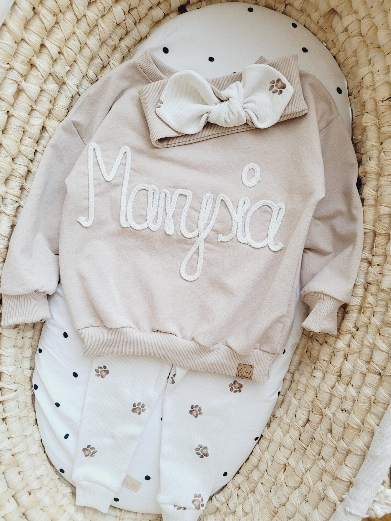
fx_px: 392
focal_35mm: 26
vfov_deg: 67.3
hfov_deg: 53.1
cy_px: 260
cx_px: 196
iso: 200
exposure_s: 1/100
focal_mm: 5.4
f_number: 1.8
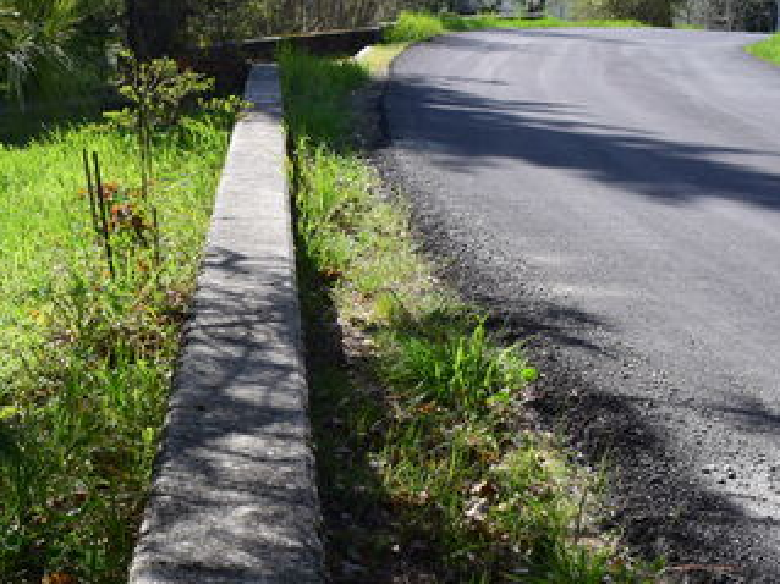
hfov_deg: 29.8
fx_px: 1374
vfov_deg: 24.0
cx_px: 17
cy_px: 296
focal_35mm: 61
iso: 400
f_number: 10
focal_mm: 18
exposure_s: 1/320
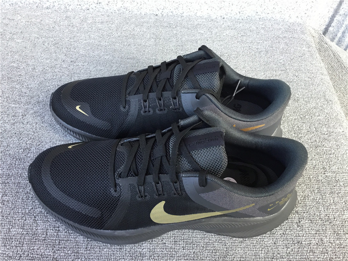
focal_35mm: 31
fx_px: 312
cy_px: 130
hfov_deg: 58.4
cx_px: 174
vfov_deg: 45.4
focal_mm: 3.3
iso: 25
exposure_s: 1/33
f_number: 2.4
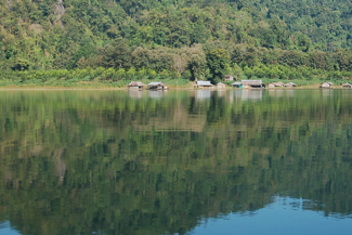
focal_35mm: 71
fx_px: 694
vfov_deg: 19.1
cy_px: 74
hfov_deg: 28.4
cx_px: 212
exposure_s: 1/1000
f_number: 4
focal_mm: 28
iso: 200
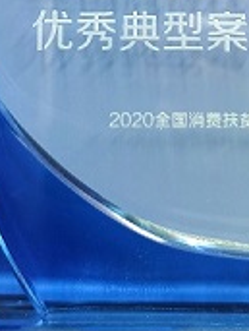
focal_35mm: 84
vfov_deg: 21.4
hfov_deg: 17.6
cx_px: 114
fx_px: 803
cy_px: -75
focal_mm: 5.56
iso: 250
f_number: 1.6
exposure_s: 1/50
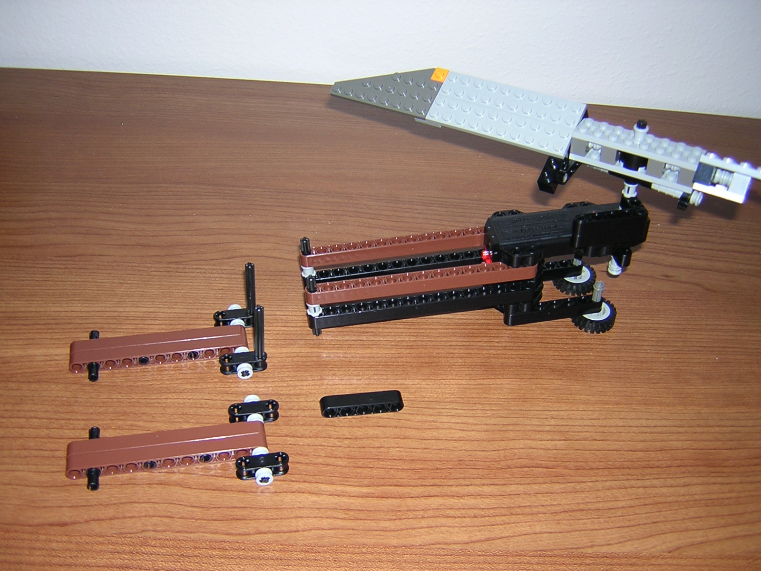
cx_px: 380
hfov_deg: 51.4
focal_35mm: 36
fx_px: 791
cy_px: 286
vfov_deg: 39.7
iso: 100
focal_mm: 4.7
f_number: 2.6
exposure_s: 1/60.1
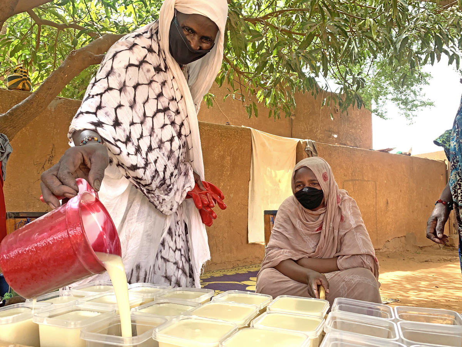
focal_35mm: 26
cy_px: 174
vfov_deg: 53.1
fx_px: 347
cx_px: 231
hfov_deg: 67.3
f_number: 1.8
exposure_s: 1/184
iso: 25
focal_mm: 4.25
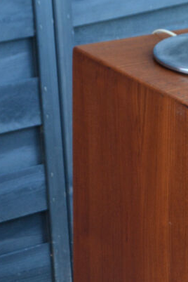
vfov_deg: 9.5
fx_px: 1686
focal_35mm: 215
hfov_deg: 6.3
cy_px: 237
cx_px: 220
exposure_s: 1/60
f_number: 5.6
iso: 500
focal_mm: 55
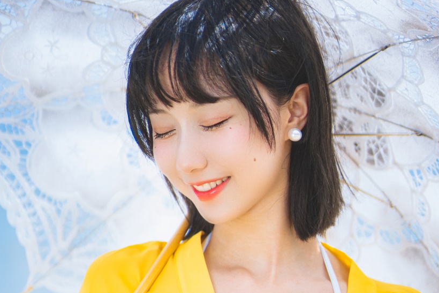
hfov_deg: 16.0
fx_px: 1561
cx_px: 183
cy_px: 370
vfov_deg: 10.5
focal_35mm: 128
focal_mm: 50
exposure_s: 1/5000
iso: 200
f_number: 1.4
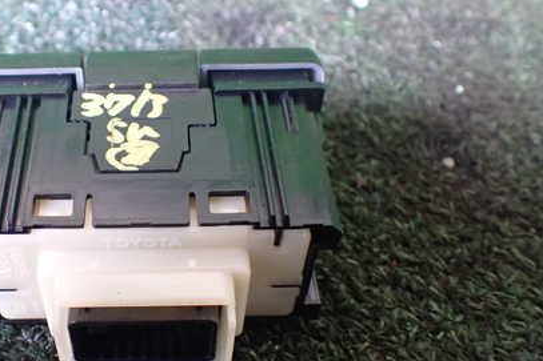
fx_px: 694
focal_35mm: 46
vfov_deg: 29.2
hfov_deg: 41.6
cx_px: 144
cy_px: 182
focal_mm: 5.4
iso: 800
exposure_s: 1/50
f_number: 2.3
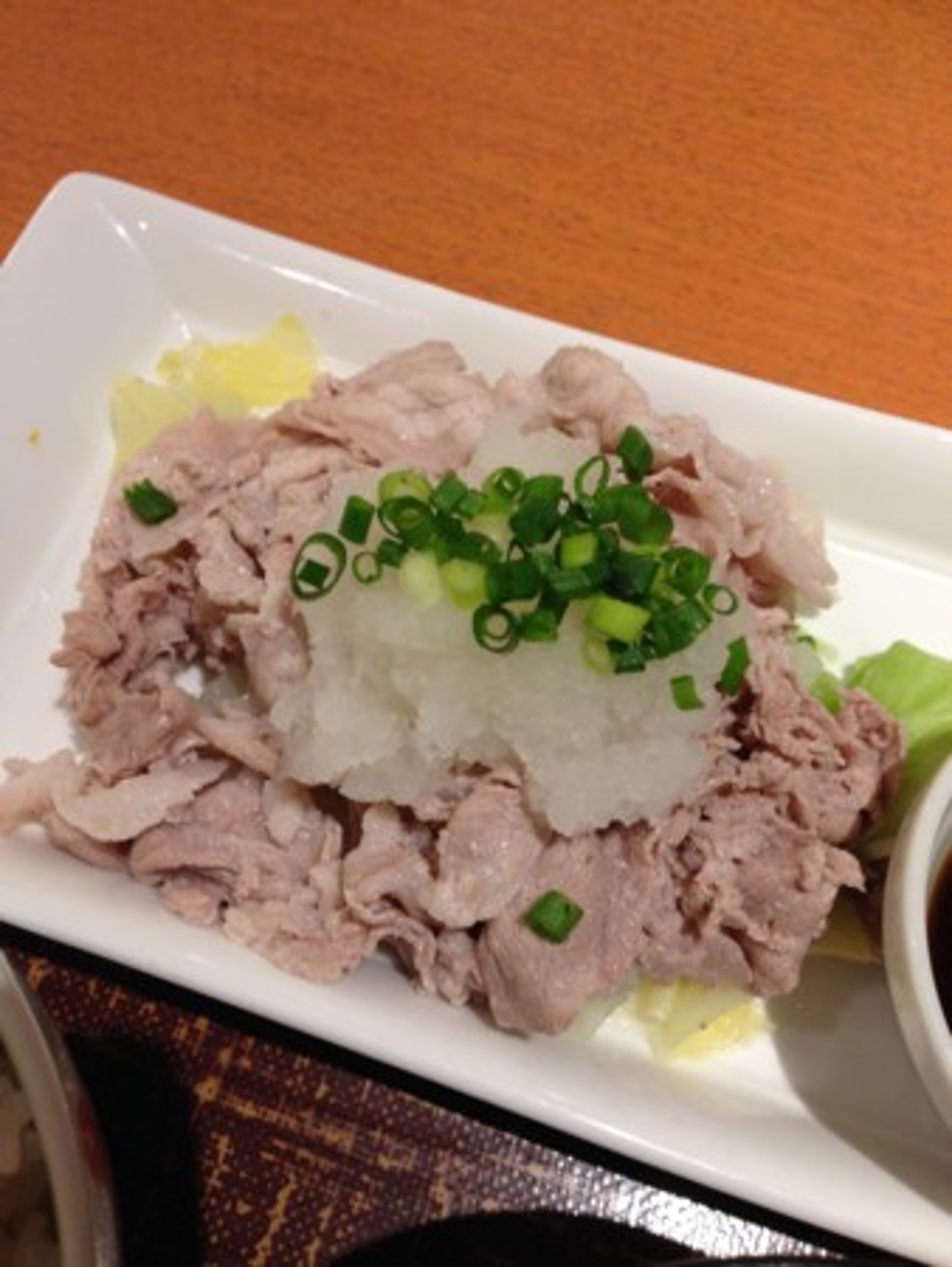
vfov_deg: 55.3
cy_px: 634
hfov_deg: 43.0
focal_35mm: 33
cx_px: 476
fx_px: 1209
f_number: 2.4
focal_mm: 4.12
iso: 100
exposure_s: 1/20
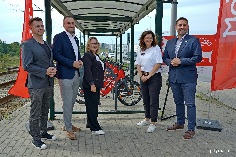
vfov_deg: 47.9
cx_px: 118
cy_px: 78
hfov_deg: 67.4
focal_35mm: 27
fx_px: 177
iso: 80
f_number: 5.6
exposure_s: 1/250
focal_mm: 27
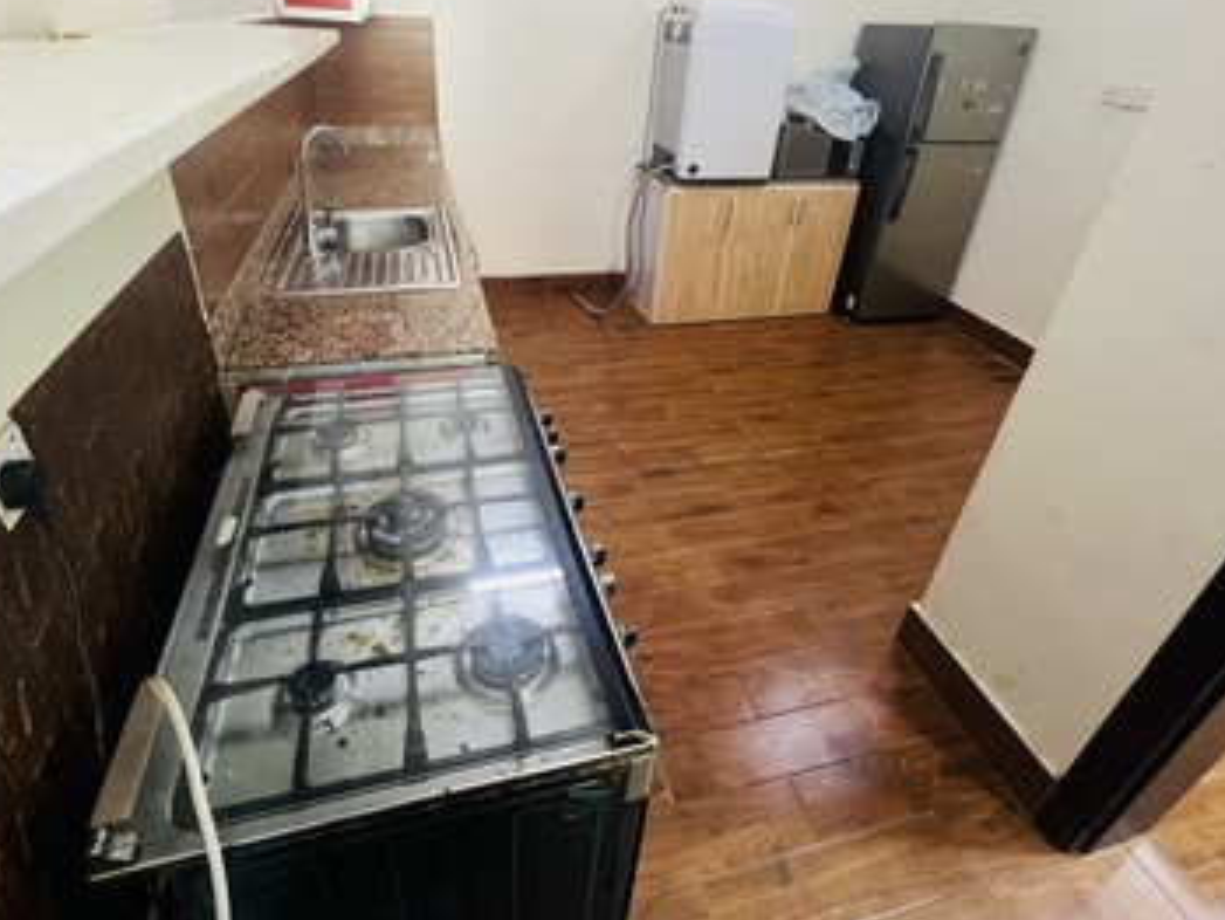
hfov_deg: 90.9
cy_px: 377
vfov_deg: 74.1
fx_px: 602
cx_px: 584
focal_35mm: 17
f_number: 1.8
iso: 250
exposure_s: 1/20
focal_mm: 1.57
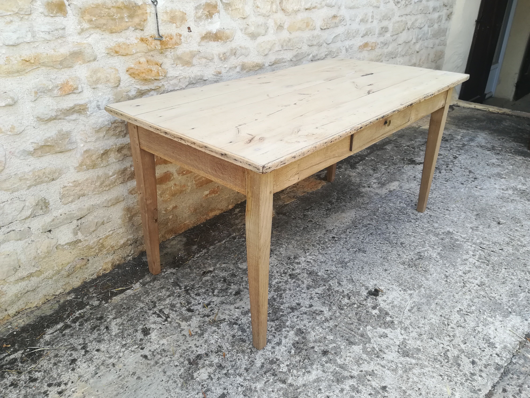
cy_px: 199
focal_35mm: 26
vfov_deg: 53.1
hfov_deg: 67.3
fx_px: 398
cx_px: 265
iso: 50
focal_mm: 3.83
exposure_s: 1/188
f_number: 2.2
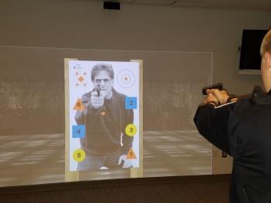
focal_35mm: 33
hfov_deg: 55.3
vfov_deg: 43.0
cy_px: 98
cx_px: 137
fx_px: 258
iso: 125
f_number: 1.7
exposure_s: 1/12
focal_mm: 4.2
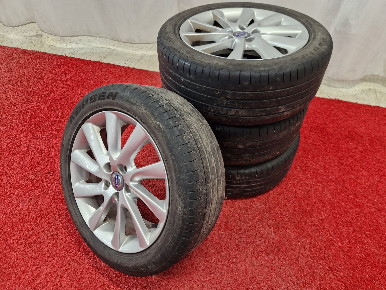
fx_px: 256
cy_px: 145
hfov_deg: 73.9
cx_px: 193
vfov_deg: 58.9
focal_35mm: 23
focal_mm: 5.4
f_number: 1.8
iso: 125
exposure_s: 1/100
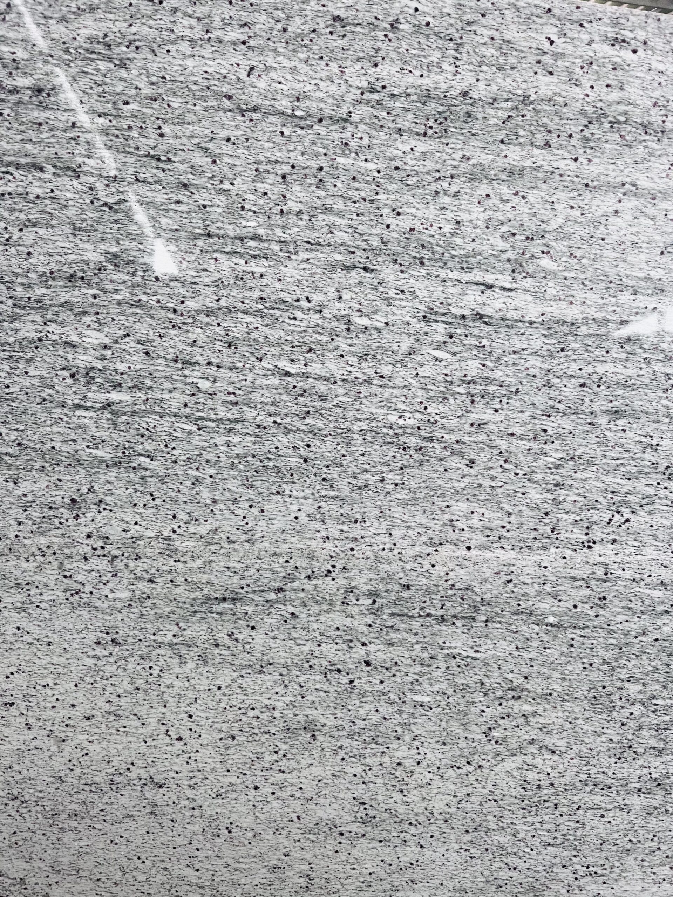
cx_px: 336
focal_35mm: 26
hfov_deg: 53.1
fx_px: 674
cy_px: 448
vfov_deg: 67.3
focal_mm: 5.7
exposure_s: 1/62
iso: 125
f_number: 1.5
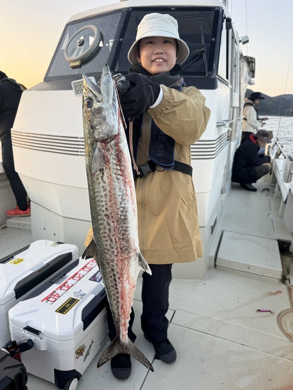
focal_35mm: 24
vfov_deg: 71.6
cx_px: 146
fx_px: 271
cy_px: 195
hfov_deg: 56.8
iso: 80
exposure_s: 1/372
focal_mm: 6.76
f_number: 1.78
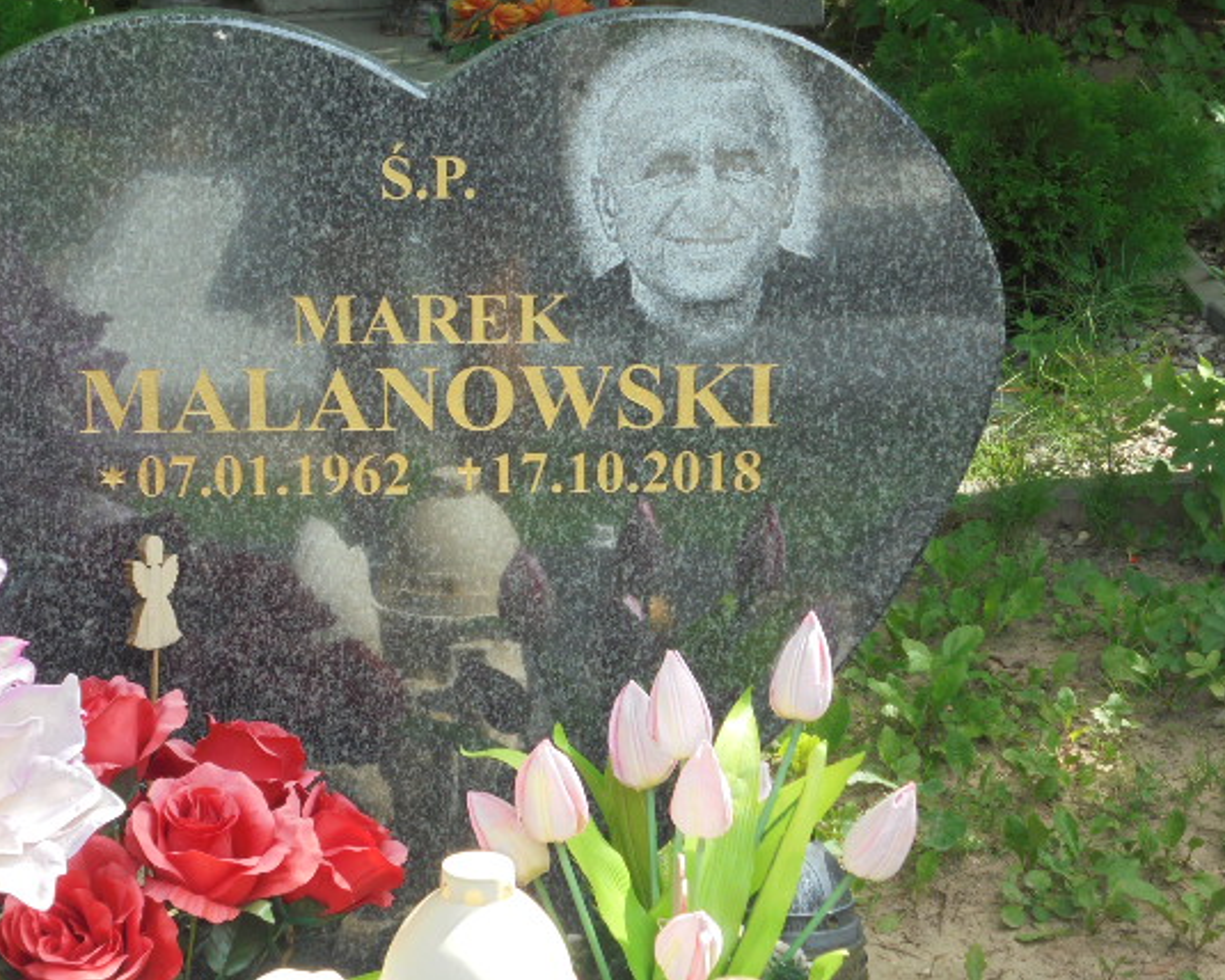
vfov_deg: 15.9
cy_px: 522
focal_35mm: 97
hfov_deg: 19.7
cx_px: 508
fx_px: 3517
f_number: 6.7
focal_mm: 14.9
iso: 100
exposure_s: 1/80
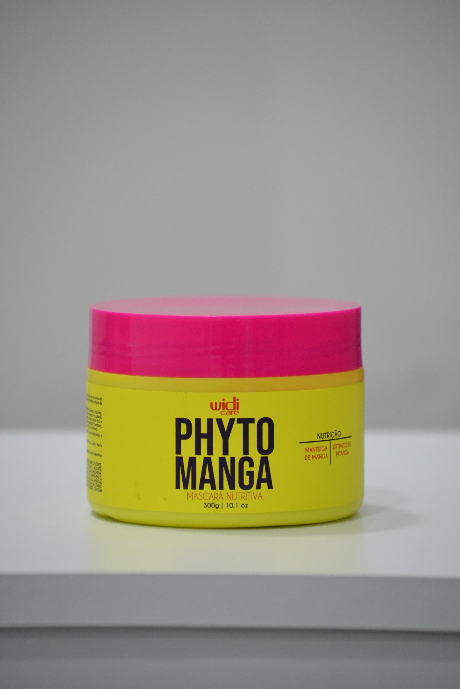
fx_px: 3162
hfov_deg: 8.3
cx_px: 230
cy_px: 344
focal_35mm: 165
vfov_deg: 12.5
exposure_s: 1/160
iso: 1600
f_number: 5
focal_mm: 110
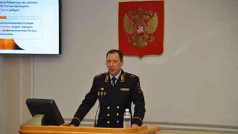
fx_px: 656
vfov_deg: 11.6
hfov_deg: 20.6
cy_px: 78
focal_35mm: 104
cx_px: 121
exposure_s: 1/60
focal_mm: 95
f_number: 4
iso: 360
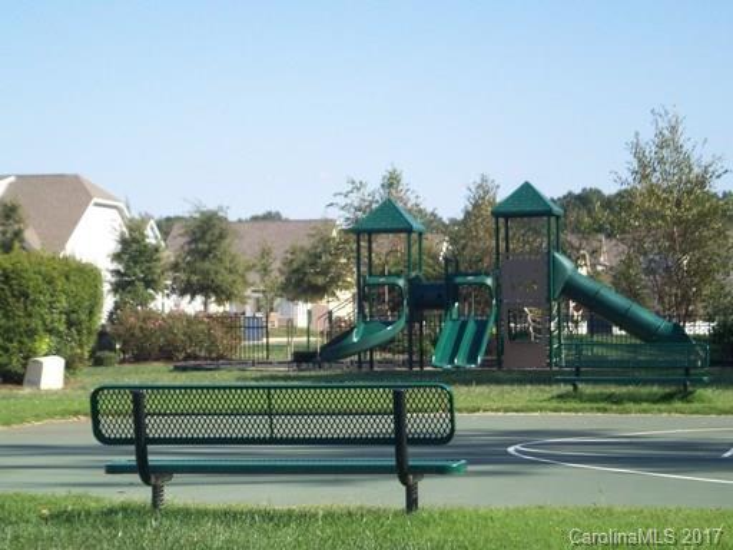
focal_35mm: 117
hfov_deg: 16.8
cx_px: 366
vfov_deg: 12.7
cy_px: 275
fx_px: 2477
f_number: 4.4
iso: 50
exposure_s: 1/250
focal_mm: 19.2
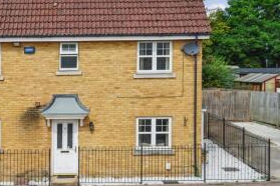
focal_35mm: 58
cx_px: 71
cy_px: 76
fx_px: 451
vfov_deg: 23.4
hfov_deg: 33.8
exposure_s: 1/1600
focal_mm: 34
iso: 320
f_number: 5.6
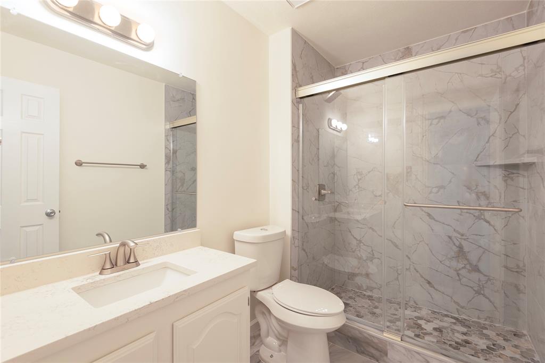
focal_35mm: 16
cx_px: 272
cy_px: 182
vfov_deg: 73.8
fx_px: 242
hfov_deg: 96.7
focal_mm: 16
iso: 100
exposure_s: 1/2.5
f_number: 7.1
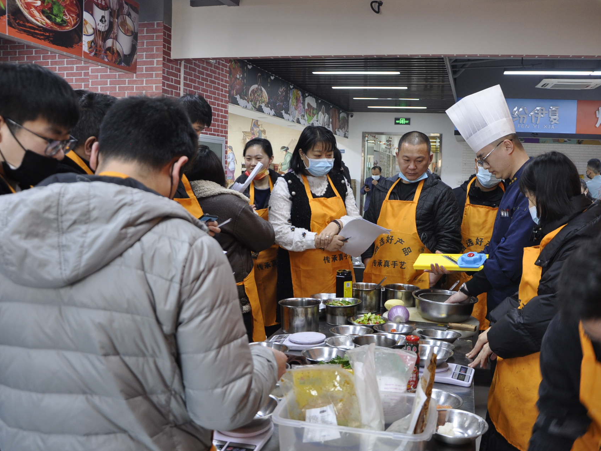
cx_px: 341
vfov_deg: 42.9
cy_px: 230
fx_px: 573
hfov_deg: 55.2
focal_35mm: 33
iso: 500
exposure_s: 1/60
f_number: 4
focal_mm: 18
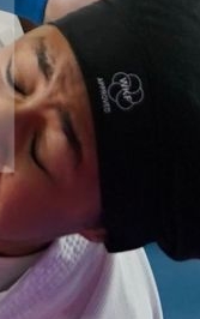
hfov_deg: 0.8
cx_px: -503
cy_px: 64
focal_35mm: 1694
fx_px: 14726
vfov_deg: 1.2
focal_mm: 164
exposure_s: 1/1000
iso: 1000
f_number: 2.8
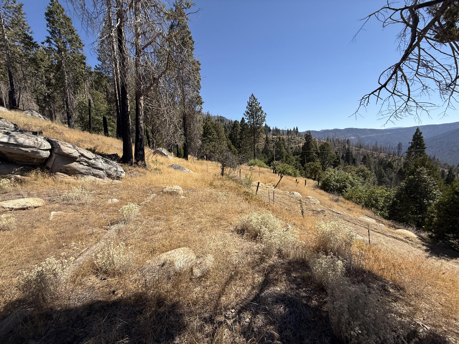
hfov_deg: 102.1
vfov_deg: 85.7
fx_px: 186
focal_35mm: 14
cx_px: 230
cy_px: 172
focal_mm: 2.22
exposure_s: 1/1848
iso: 50
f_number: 2.2
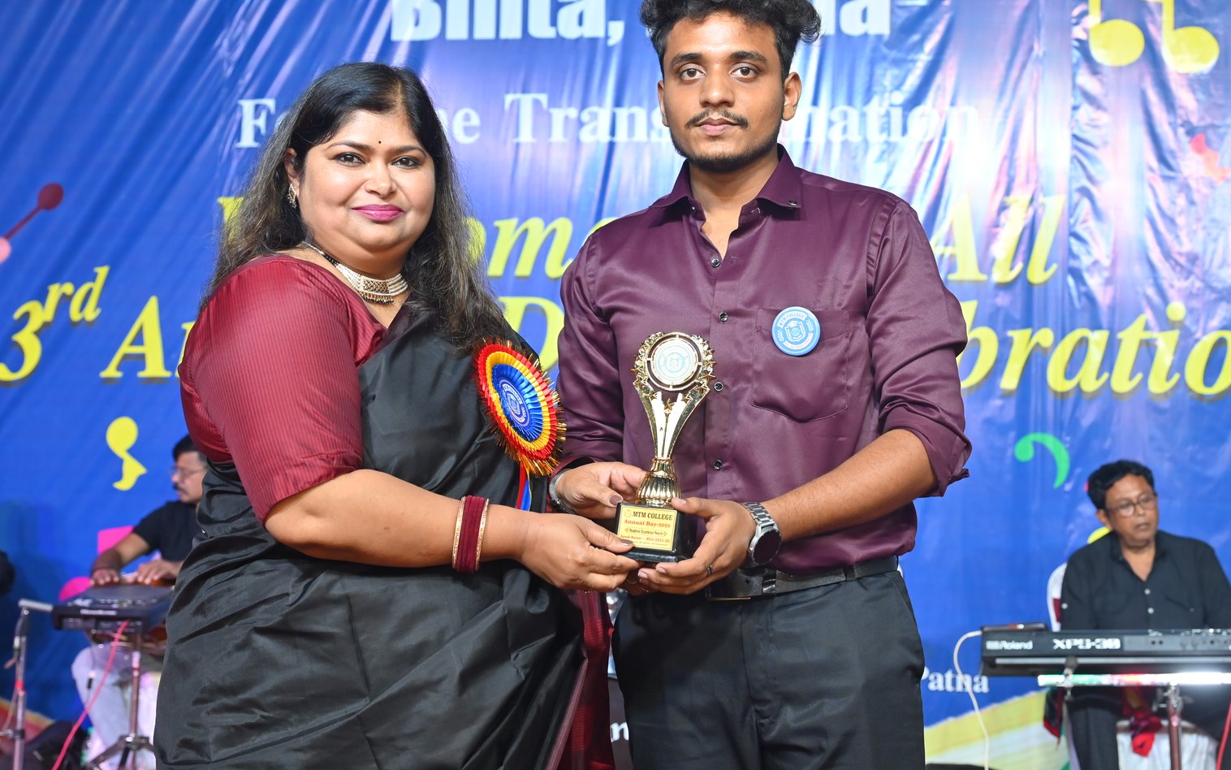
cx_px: 676
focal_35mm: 49
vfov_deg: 26.3
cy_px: 342
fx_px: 1644
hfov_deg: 41.0
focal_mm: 38
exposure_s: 1/100
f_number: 4.5
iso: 800
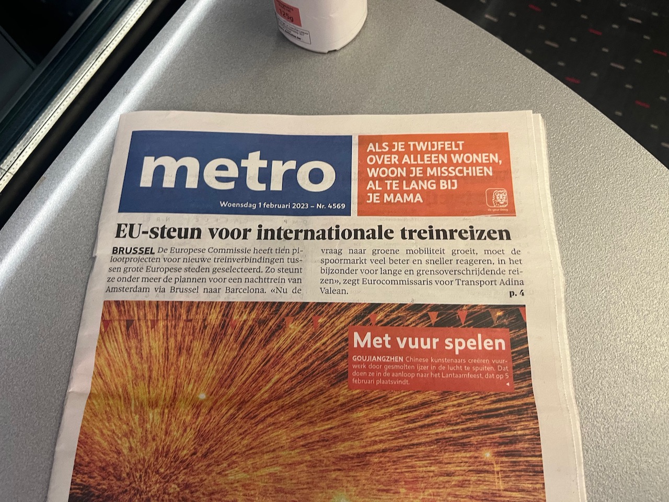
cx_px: 334
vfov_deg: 53.1
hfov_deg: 67.3
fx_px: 502
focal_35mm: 26
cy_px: 251
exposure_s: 1/60
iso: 160
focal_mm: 5.1
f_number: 1.6
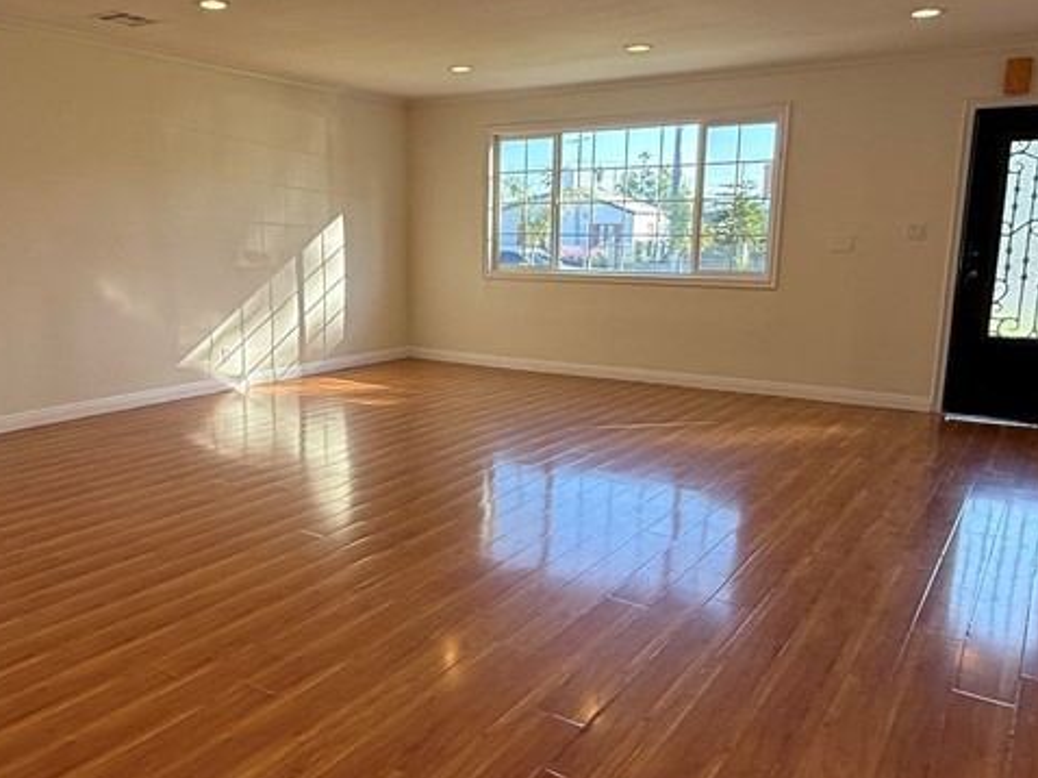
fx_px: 899
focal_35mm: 30
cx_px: 389
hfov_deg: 59.2
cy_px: 396
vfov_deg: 46.8
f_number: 2.2
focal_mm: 2.22
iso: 64
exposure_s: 1/120
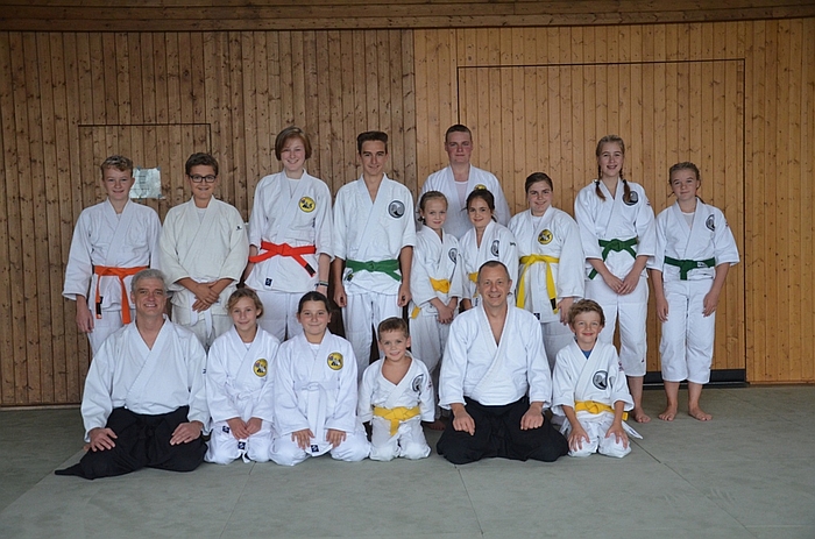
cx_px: 408
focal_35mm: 42
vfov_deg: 31.7
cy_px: 270
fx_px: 948
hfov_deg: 46.5
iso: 1600
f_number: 4
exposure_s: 1/400
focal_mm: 28
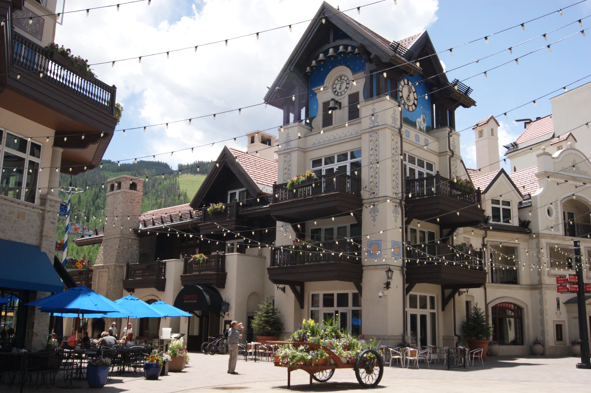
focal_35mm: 36
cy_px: 196
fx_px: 591
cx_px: 296
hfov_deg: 53.2
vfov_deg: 36.8
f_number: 10
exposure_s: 1/500
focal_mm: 24
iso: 400
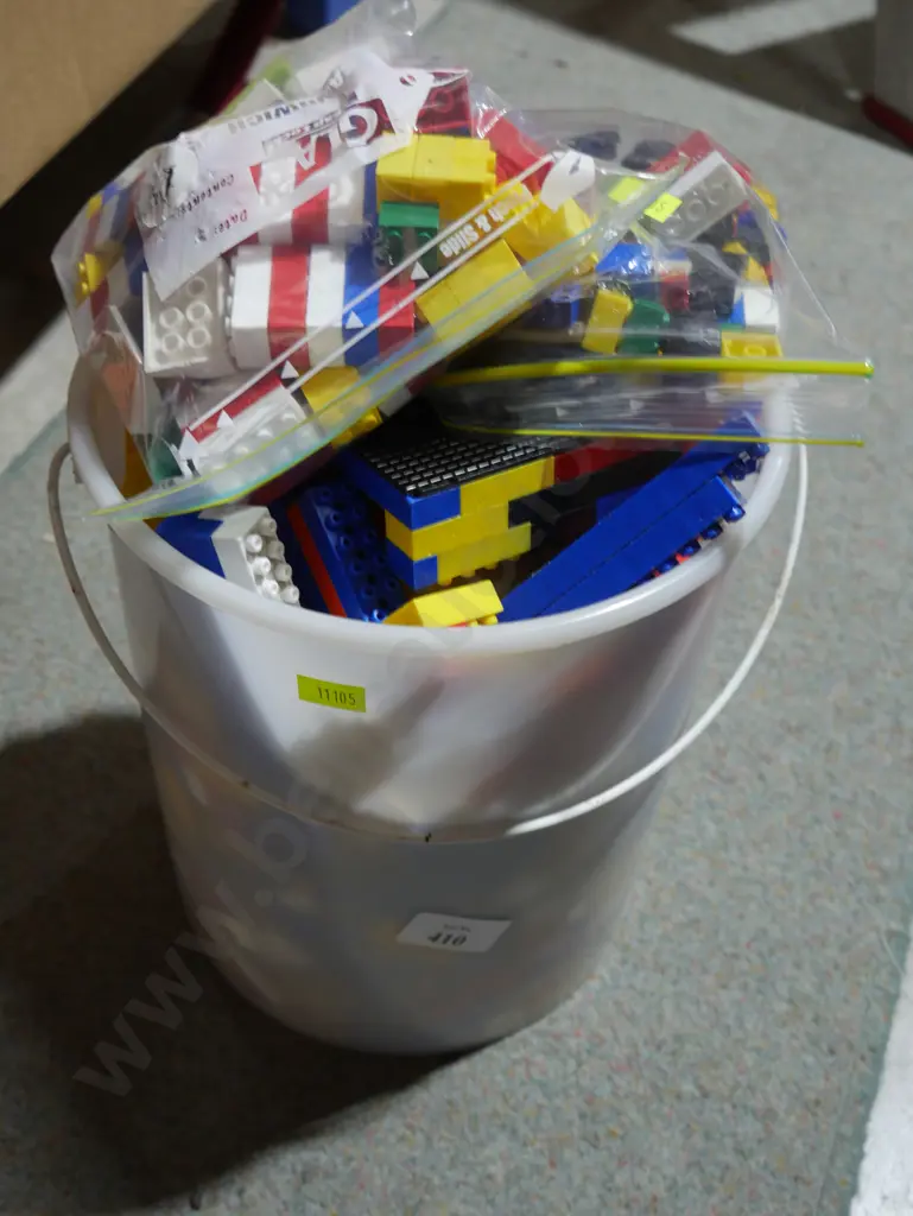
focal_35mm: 40
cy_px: 608
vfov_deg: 46.8
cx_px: 456
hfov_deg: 36.0
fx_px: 1406
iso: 640
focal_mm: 20
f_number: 4.4
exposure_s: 1/60
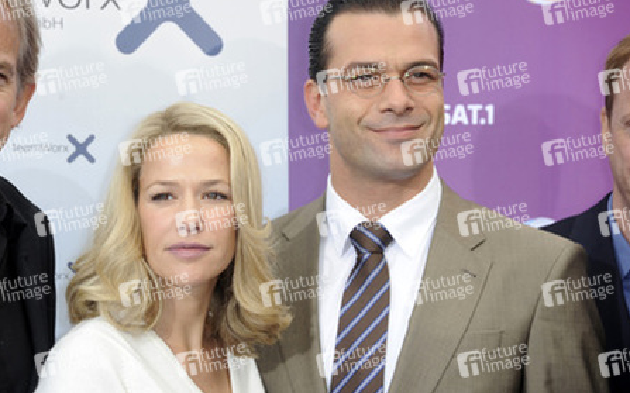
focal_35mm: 195
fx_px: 3347
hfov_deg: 10.8
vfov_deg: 6.7
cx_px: 314
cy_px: 185
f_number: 6.3
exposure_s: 1/200
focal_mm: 190
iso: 320
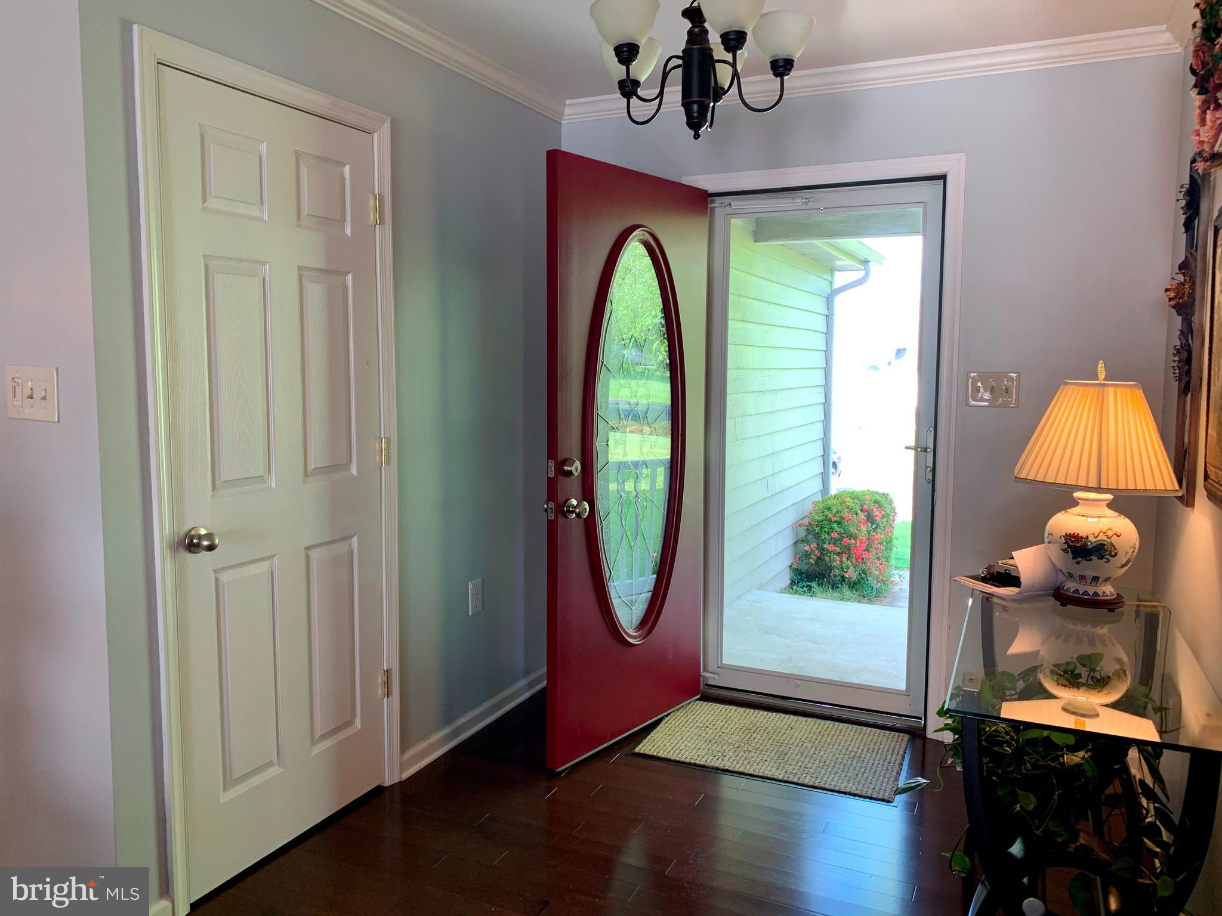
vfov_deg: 53.1
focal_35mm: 26
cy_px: 458
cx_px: 611
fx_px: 918
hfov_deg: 67.3
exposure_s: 1/60
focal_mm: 4.25
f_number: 1.8
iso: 64
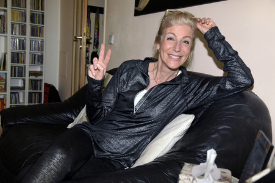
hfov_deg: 44.5
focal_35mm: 44
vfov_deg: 30.5
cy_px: 92
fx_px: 336
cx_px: 138
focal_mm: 44
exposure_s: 1/100
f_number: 6.3
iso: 1000
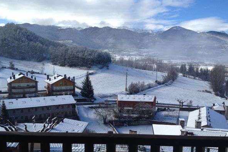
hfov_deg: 51.9
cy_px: 85
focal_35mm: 37
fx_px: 234
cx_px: 112
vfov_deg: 35.9
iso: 50
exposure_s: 1/1314
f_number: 2.4
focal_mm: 4.28
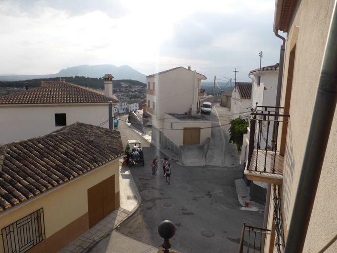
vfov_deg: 54.8
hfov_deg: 69.4
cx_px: 168
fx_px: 243
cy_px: 126
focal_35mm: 25
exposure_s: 1/800
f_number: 3.3
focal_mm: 4.3
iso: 100
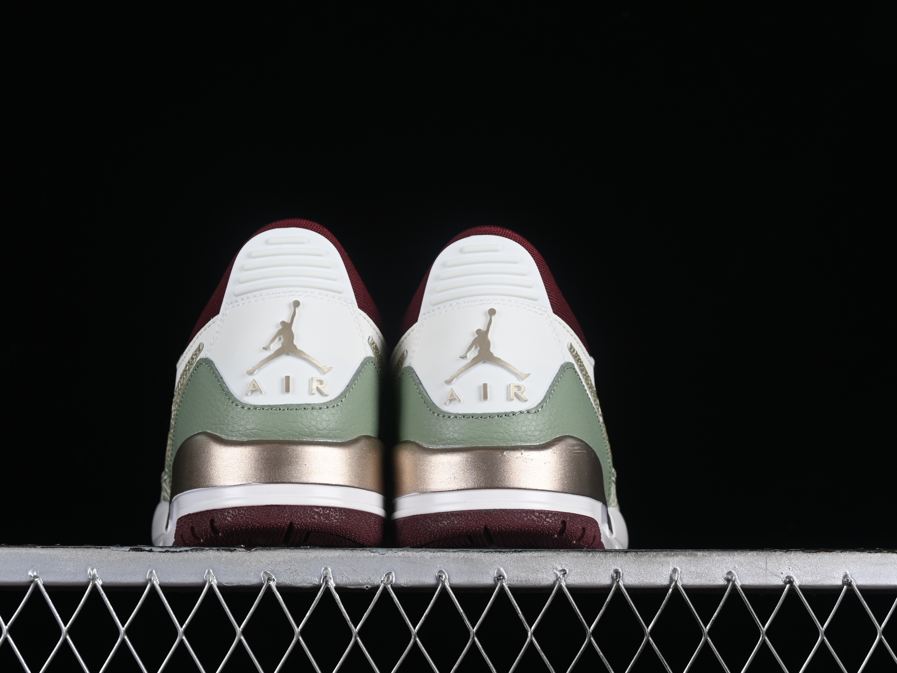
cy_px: 338
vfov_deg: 18.0
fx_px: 2125
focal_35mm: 82
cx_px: 396
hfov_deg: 23.8
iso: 160
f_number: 8
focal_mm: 50
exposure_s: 1/80
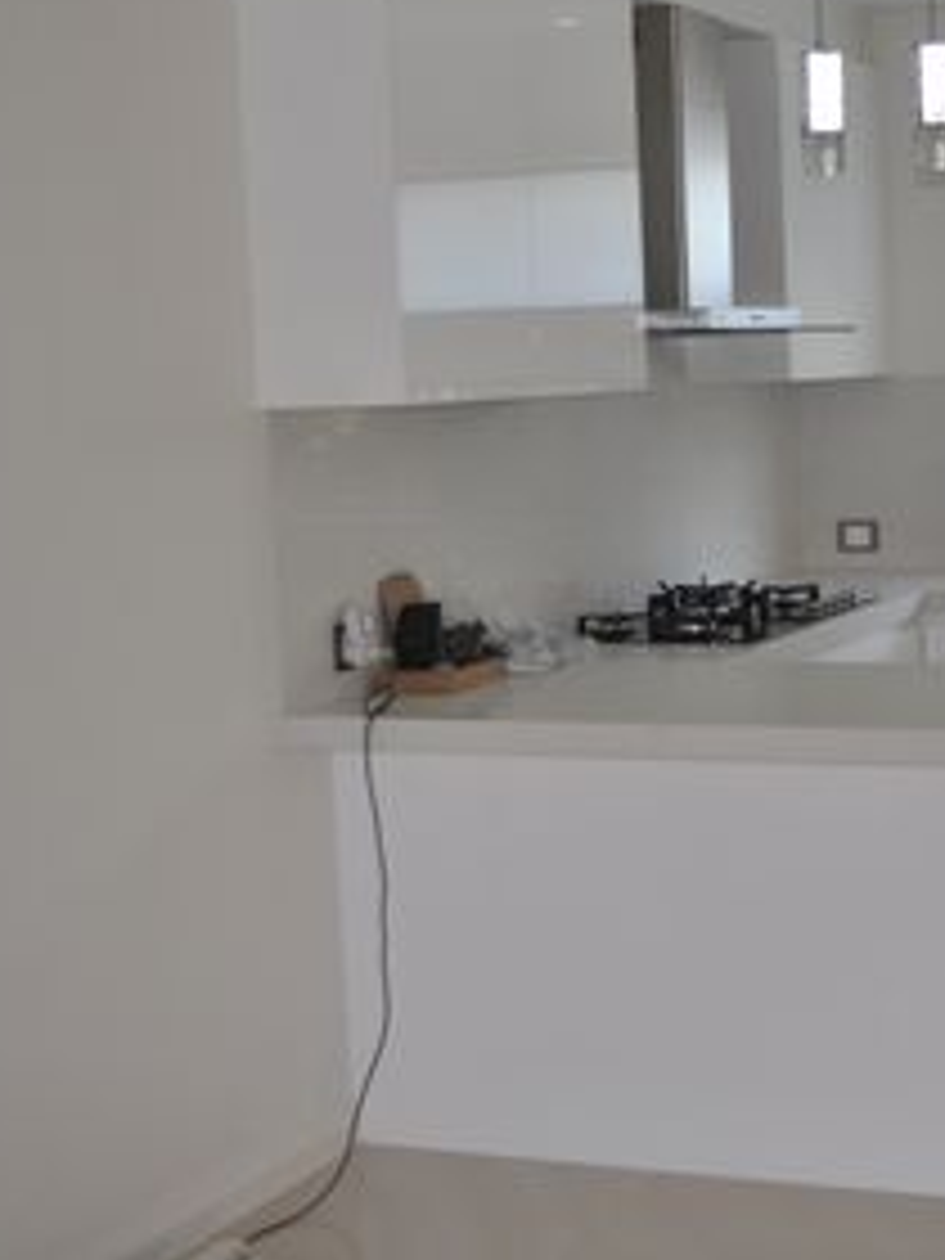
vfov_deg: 30.7
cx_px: 922
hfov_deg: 22.5
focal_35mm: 63
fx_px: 2293
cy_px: 565
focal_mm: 26
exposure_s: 1/160
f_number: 4.2
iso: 200
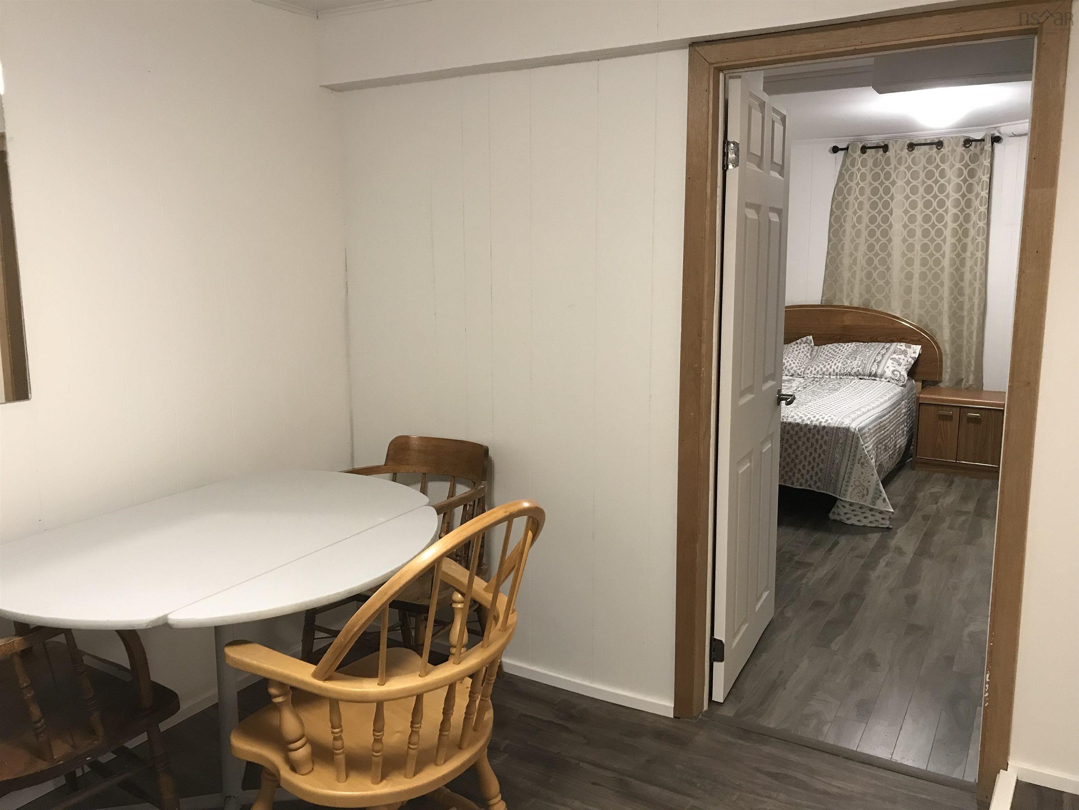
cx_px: 540
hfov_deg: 63.4
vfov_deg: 49.7
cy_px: 405
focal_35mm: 28
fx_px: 873
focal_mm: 3.99
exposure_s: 1/15
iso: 50
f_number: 1.8
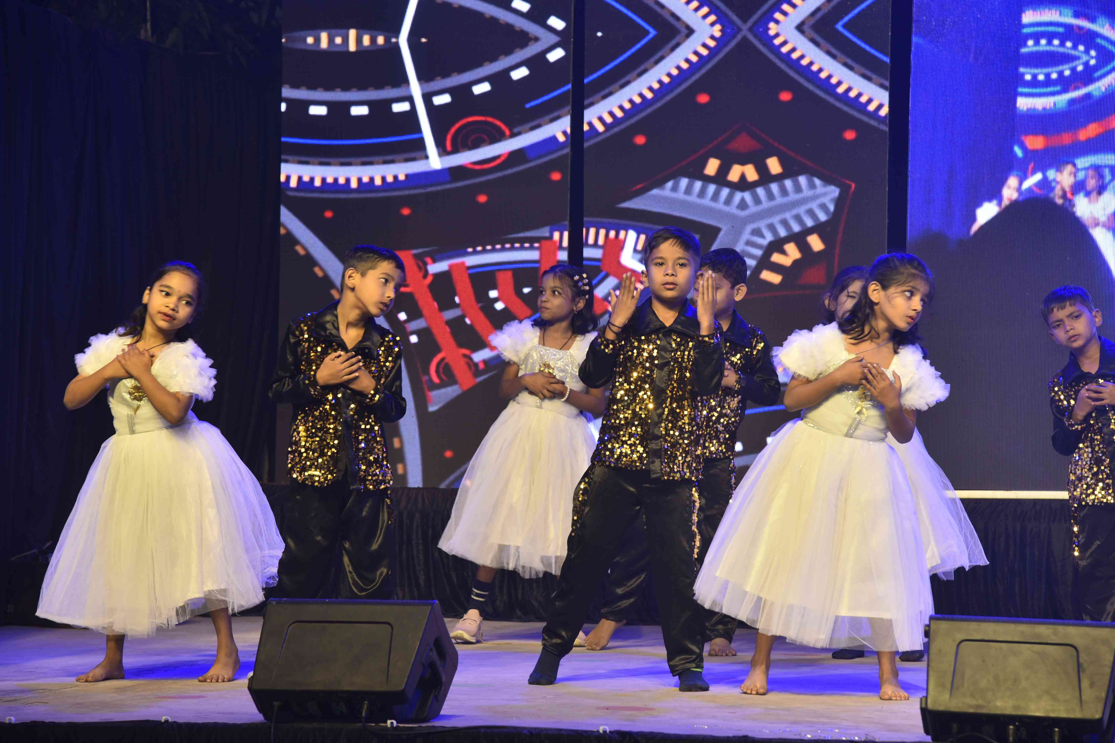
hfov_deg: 18.6
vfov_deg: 12.5
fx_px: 3407
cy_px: 372
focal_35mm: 110
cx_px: 558
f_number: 5
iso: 320
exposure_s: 1/125
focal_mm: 110
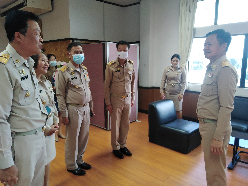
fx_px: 186
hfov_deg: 67.3
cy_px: 93
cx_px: 124
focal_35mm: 26
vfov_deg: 53.1
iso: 149
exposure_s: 1/30
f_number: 1.8
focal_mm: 3.59
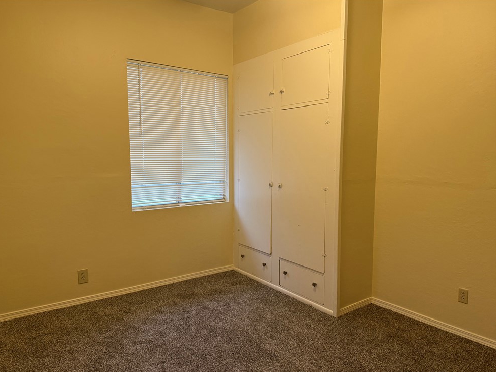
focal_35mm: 25
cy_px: 191
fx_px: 358
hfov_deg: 69.4
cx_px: 241
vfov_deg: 54.9
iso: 250
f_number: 1.78
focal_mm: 6.76
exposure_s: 1/60
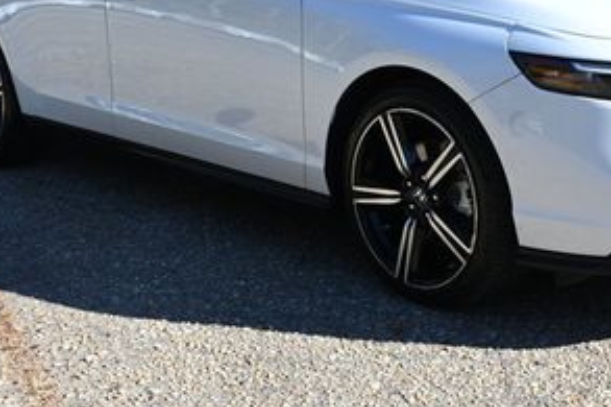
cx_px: 436
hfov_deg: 28.1
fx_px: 1206
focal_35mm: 71
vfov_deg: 19.0
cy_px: 105
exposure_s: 1/80
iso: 200
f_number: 14
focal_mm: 32.5
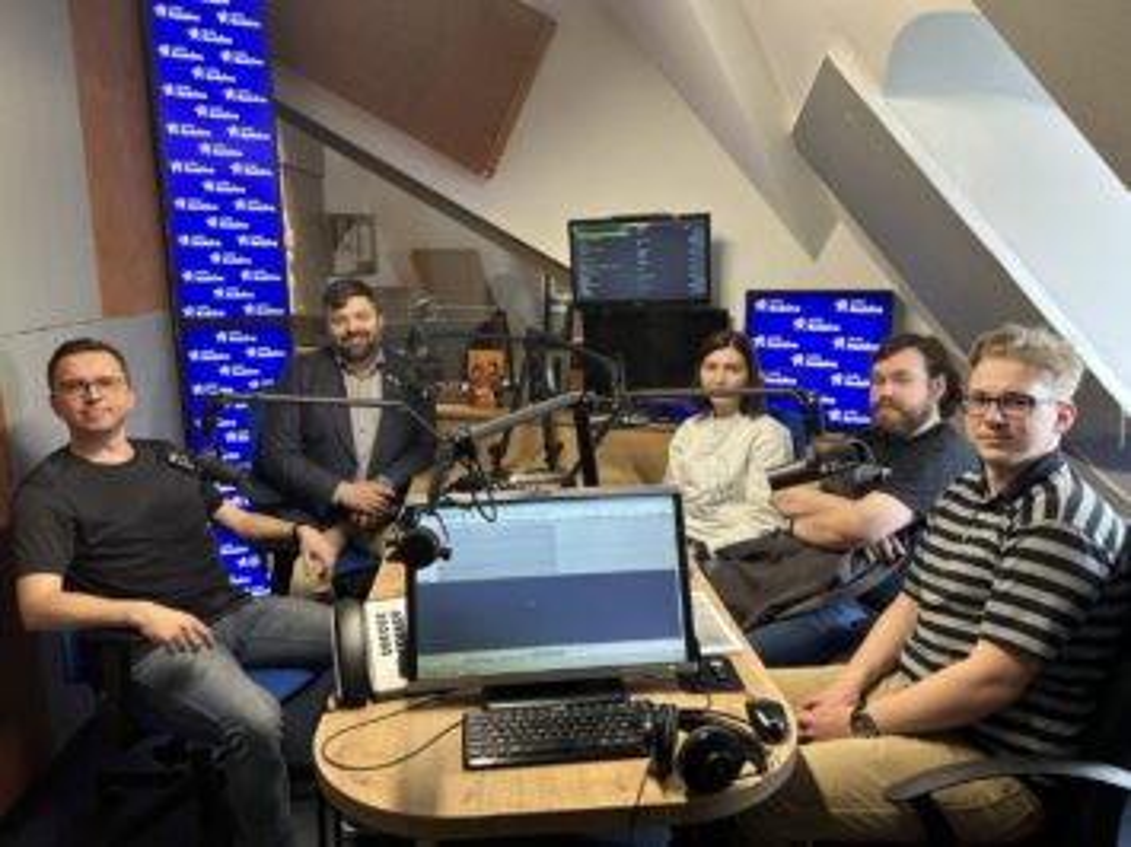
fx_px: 849
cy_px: 424
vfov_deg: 53.0
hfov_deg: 67.3
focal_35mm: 26
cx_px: 566
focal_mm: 5.7
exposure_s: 1/50
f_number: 1.5
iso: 160
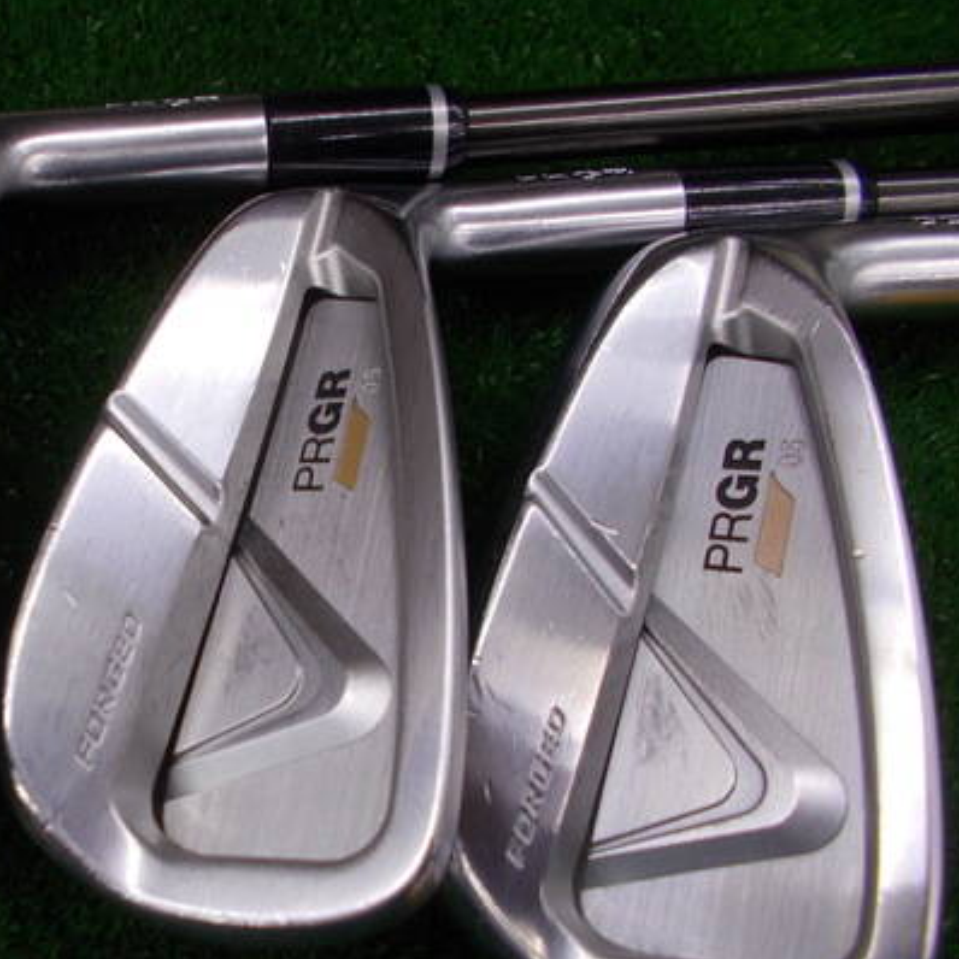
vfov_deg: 44.8
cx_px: 202
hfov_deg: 43.0
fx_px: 1160
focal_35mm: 37
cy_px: 559
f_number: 3.2
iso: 100
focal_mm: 4.6
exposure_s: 1/25
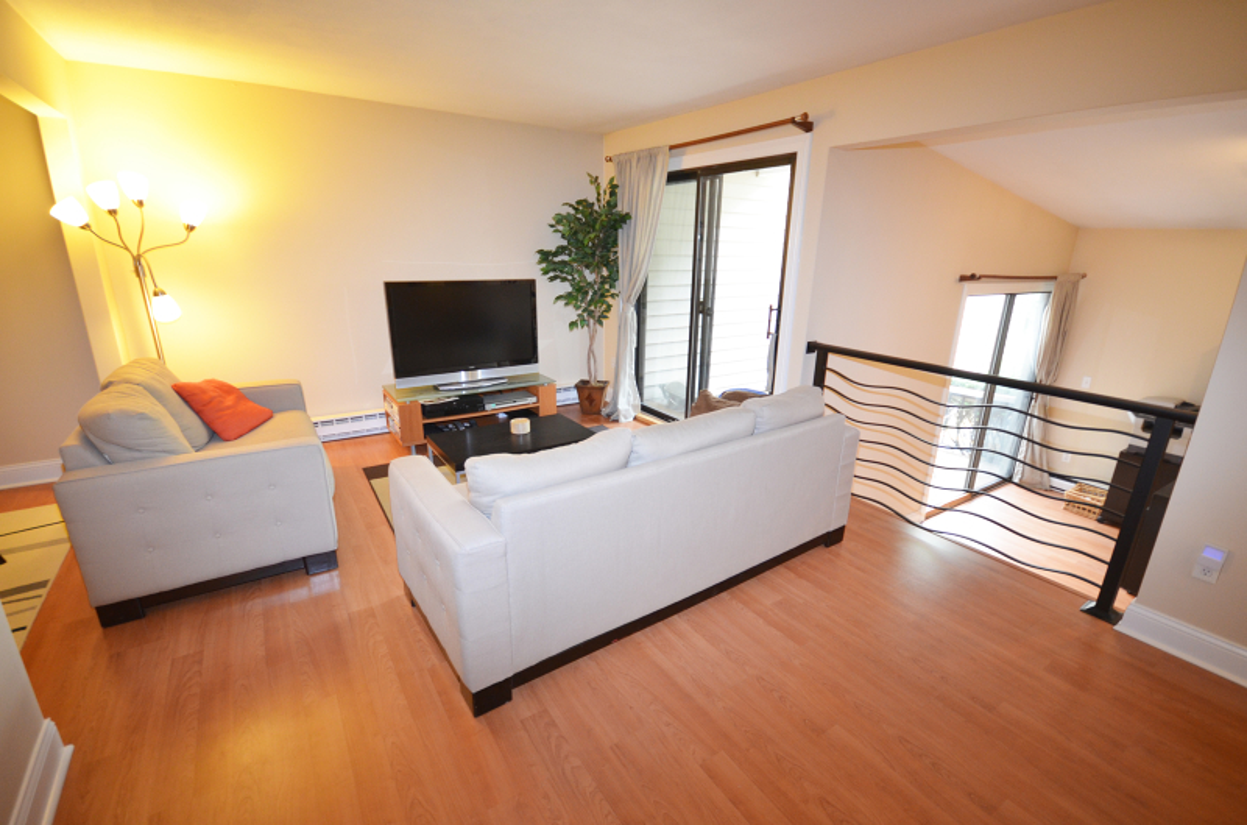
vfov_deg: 71.8
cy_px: 412
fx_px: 570
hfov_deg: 95.1
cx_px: 624
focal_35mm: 16
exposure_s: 1/40
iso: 800
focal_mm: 11
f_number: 4.2
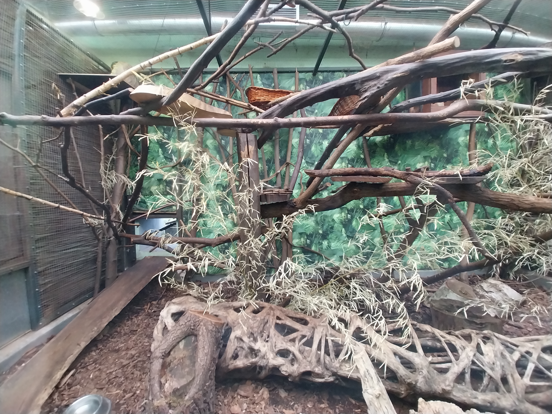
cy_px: 207
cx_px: 276
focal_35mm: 13
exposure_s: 1/50.1
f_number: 2.2
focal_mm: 1.13
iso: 250
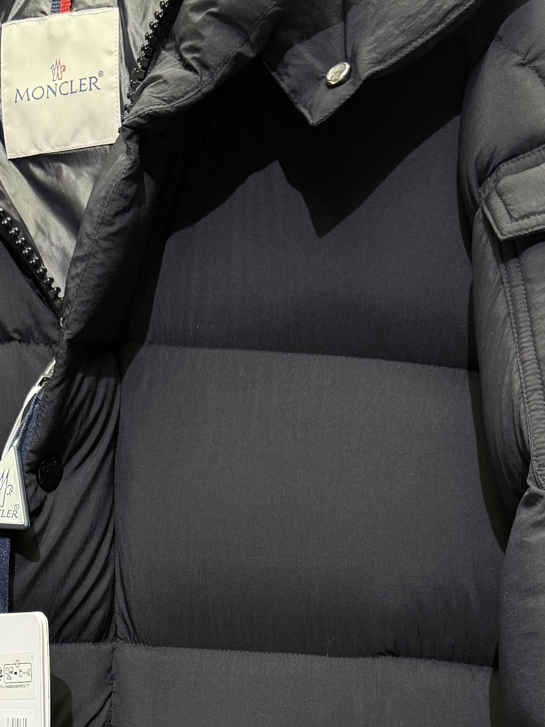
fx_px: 1239
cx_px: 277
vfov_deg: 30.3
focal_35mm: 59
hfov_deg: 24.8
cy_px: 735
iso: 125
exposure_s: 1/50
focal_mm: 6.76
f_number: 1.78
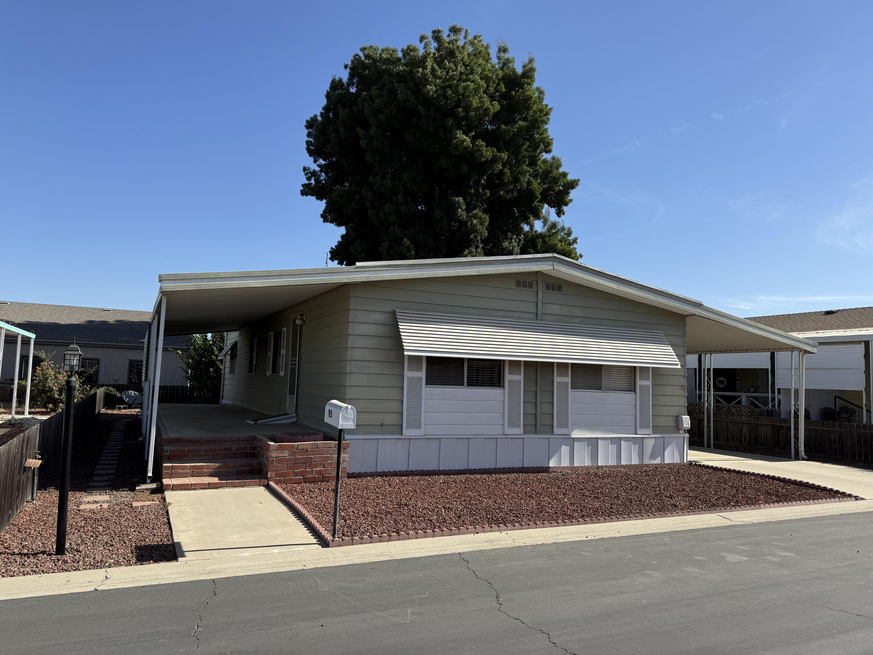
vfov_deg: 56.8
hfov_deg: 71.6
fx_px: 605
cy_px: 328
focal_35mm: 24
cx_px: 436
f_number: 1.78
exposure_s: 1/4167
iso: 80
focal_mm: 6.76
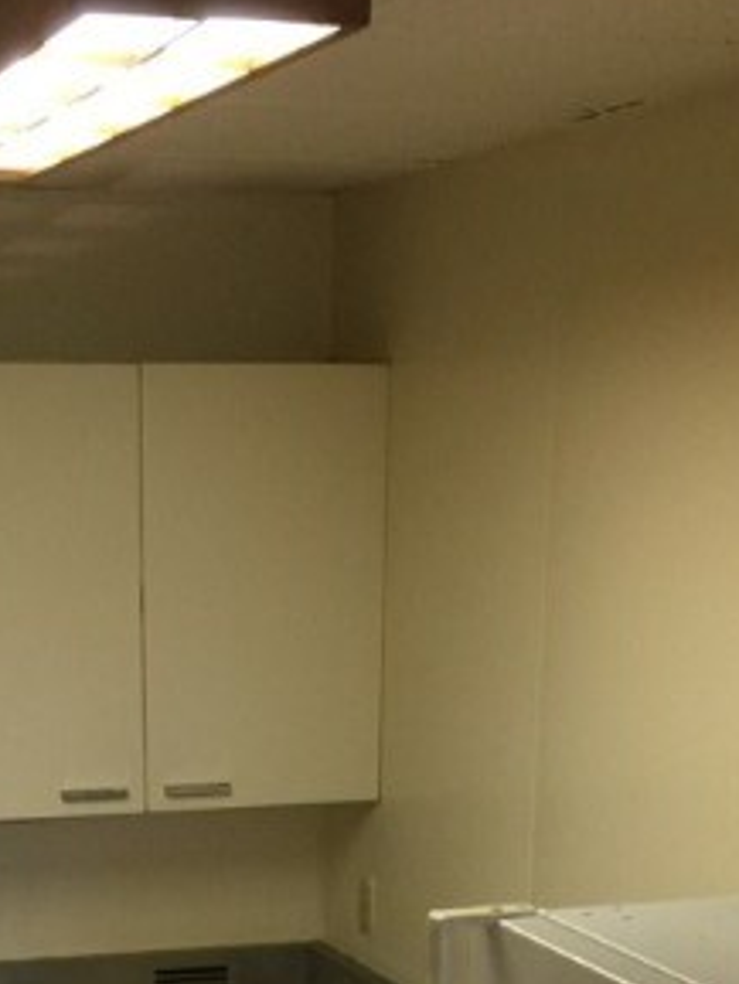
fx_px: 2190
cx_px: 235
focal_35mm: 77
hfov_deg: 19.1
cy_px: 1267
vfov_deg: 22.7
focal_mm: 4.15
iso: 50
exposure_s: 1/15
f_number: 2.2
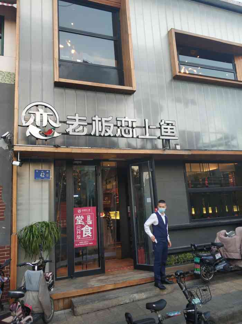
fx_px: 252
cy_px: 162
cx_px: 121
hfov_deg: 51.3
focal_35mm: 27
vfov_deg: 65.4
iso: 112
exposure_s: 1/50
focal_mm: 3.82
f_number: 1.8
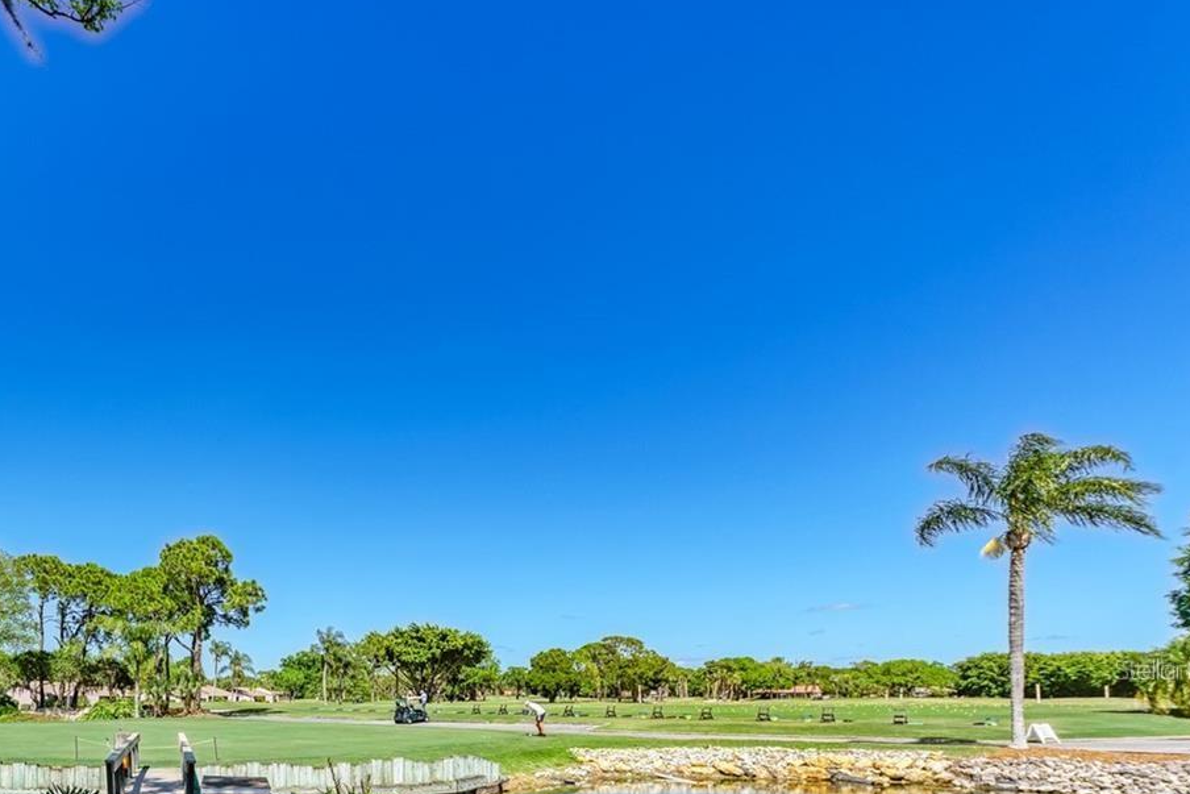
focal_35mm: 23
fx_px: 760
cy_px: 670
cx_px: 186
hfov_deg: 66.6
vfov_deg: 50.7
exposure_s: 1/125
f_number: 7.1
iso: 100
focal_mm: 13
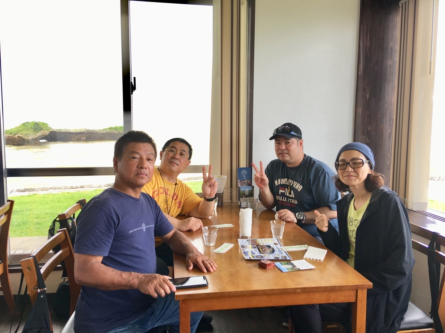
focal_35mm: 29
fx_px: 373
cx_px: 222
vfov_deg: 48.2
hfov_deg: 61.7
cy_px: 166
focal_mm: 4.15
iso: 25
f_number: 2.2
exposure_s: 1/130
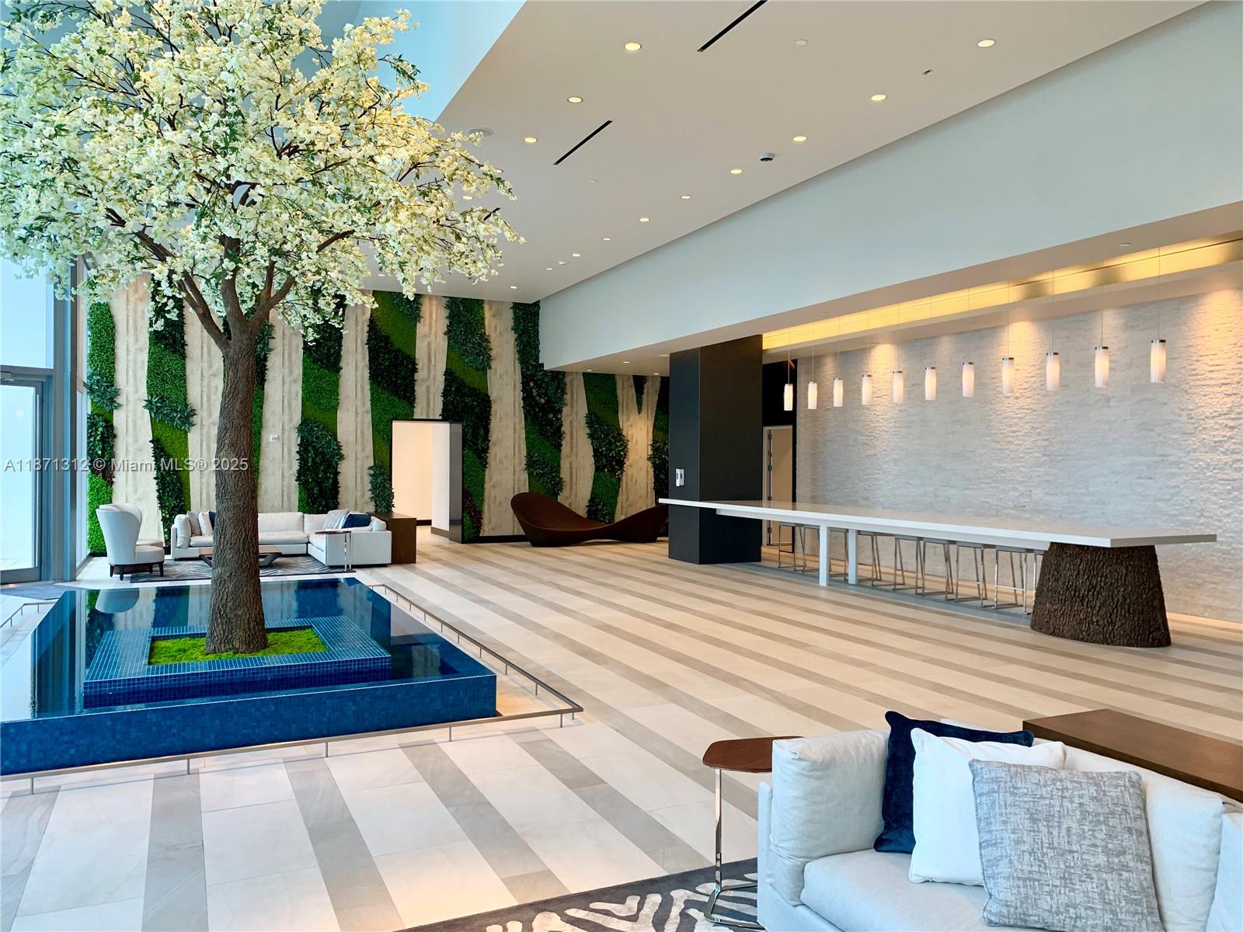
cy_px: 466
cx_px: 622
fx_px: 934
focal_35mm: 26
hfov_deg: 67.3
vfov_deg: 53.1
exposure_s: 1/60
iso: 50
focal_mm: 4.25
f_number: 1.8
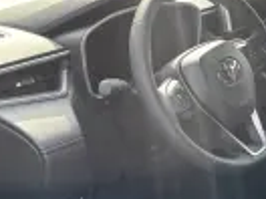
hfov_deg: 26.3
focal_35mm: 71
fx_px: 546
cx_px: 248
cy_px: 177
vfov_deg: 20.3
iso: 50
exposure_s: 1/184
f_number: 1.6
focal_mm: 5.96
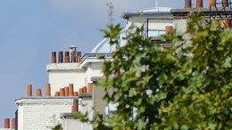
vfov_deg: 0.9
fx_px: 8701
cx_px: -365
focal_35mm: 1415
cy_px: 435
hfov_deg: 1.5
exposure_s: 1/320
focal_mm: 220
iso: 200
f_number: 10
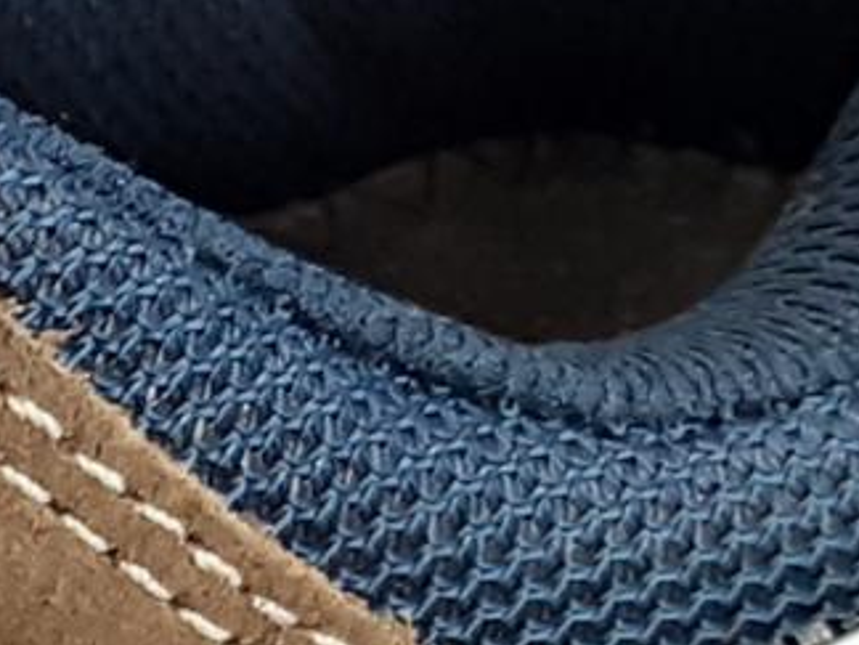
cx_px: -1283
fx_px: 3970
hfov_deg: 10.4
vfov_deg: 9.2
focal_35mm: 160
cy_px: 778
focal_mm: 2.91
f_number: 1.9
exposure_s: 1/60
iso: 125
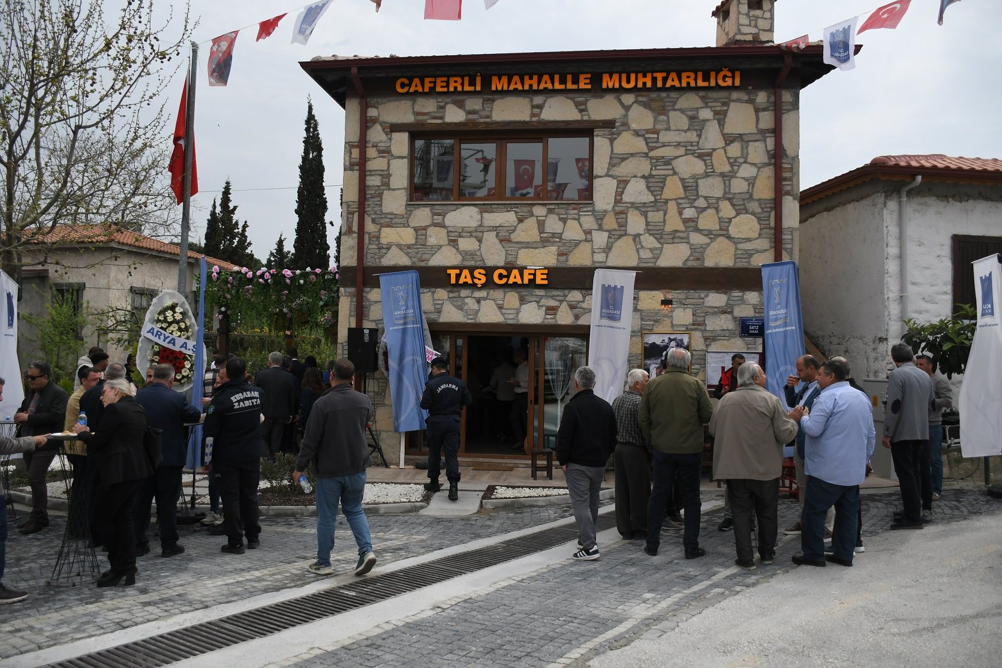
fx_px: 751
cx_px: 501
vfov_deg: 47.9
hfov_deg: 67.4
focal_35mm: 27
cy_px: 334
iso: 500
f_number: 3.5
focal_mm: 18
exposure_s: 1/8000
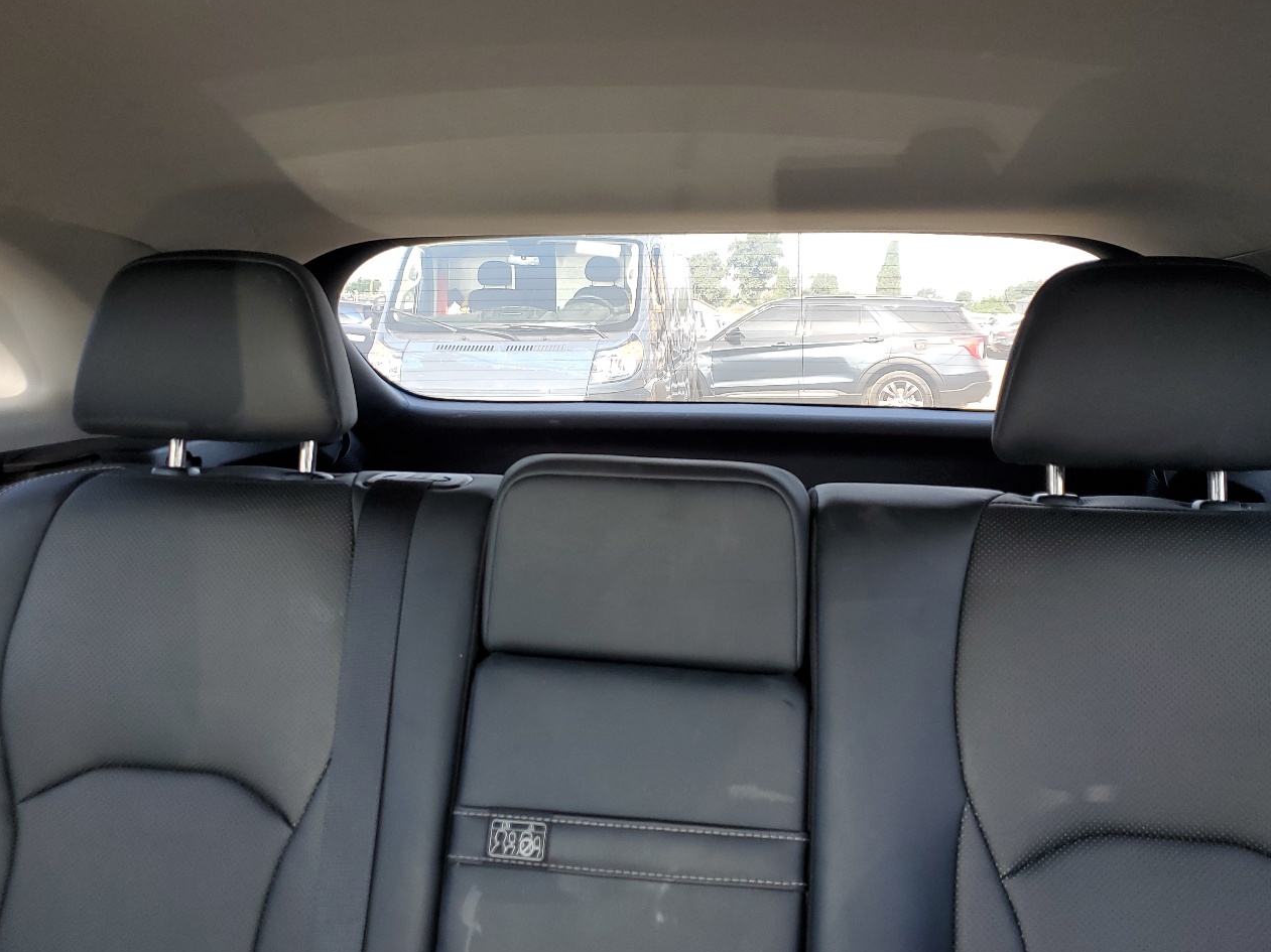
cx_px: 658
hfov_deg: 55.4
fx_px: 1211
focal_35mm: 33
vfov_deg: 42.7
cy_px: 386
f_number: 1.5
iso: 57
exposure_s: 1/120
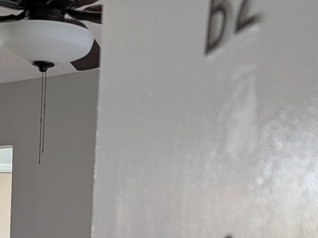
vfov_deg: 15.1
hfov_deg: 20.8
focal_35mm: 92
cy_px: 331
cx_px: 26
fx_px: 845
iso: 52
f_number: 1.68
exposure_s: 1/30.1
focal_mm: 6.9
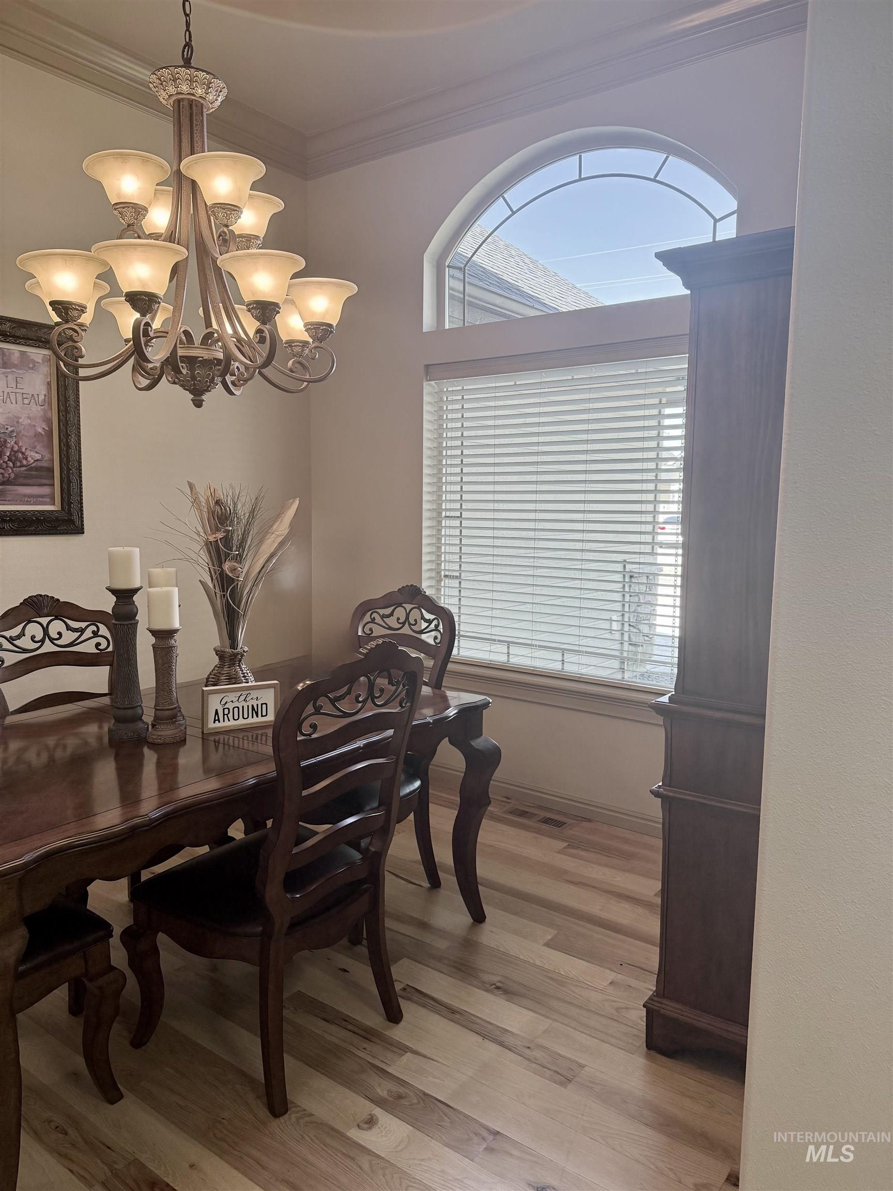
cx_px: 446
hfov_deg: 56.8
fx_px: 826
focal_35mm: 24
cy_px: 596
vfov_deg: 71.6
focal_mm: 6.76
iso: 160
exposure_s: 1/176
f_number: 1.78
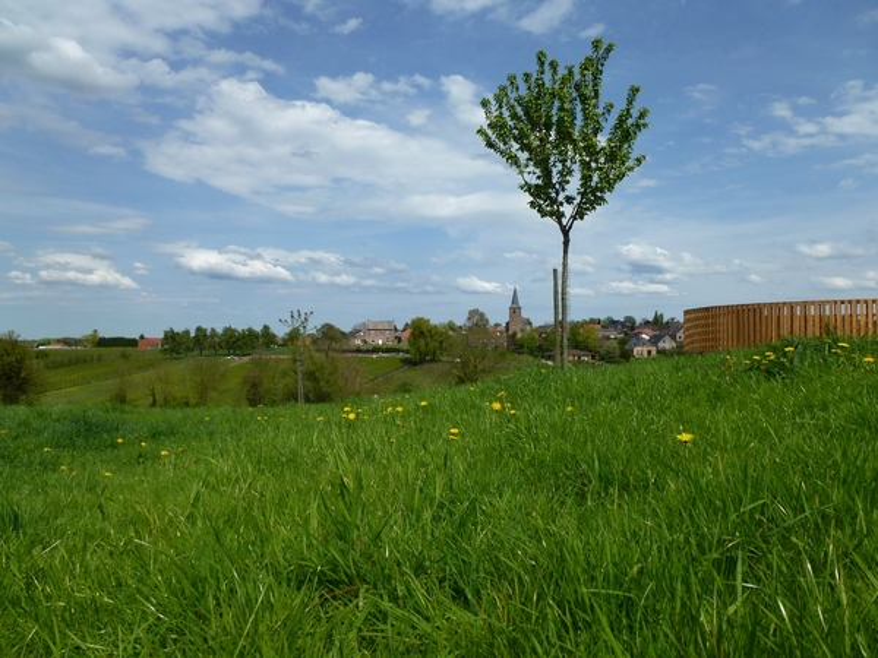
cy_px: 329
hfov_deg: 71.6
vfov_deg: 56.8
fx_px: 609
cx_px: 439
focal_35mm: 24
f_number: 4
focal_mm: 4.3
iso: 100
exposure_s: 1/1300
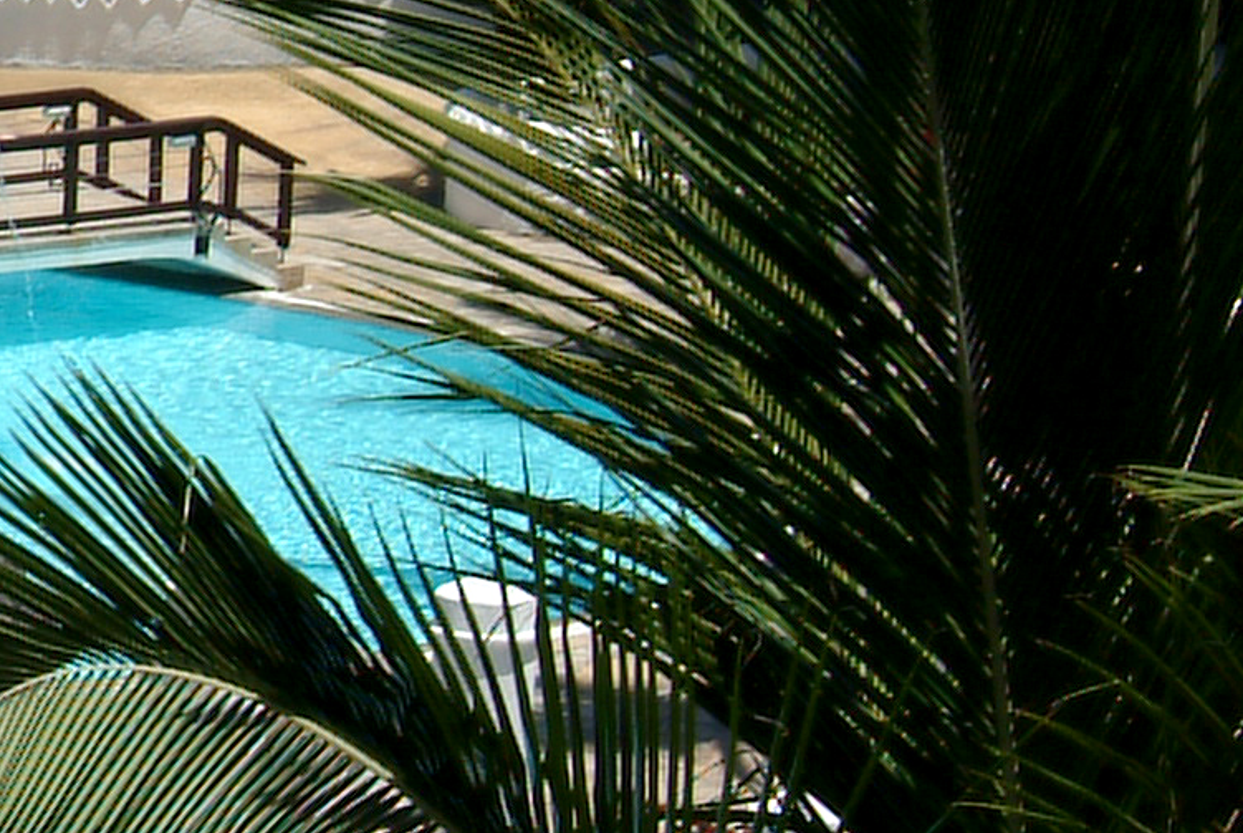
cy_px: 402
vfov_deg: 6.8
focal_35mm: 204
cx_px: -900
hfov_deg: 9.6
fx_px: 7053
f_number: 9.5
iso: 100
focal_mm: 24
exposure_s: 1/350
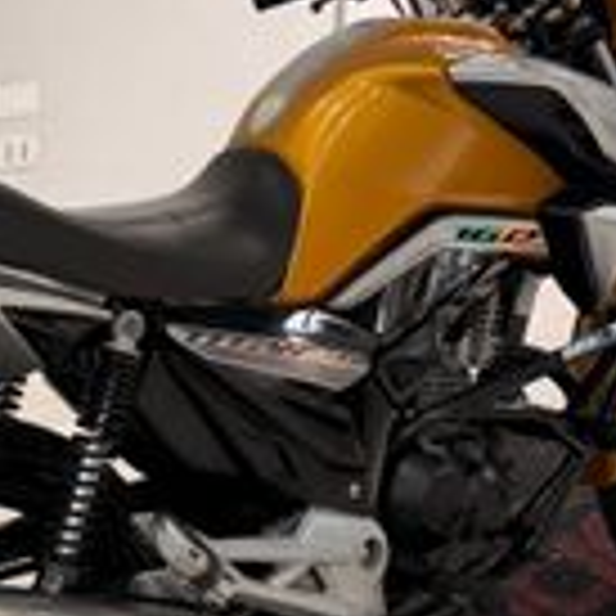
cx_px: 184
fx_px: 1470
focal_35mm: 73
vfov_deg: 23.7
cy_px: 301
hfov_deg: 23.5
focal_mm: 6.76
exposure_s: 1/120
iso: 100
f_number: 1.78
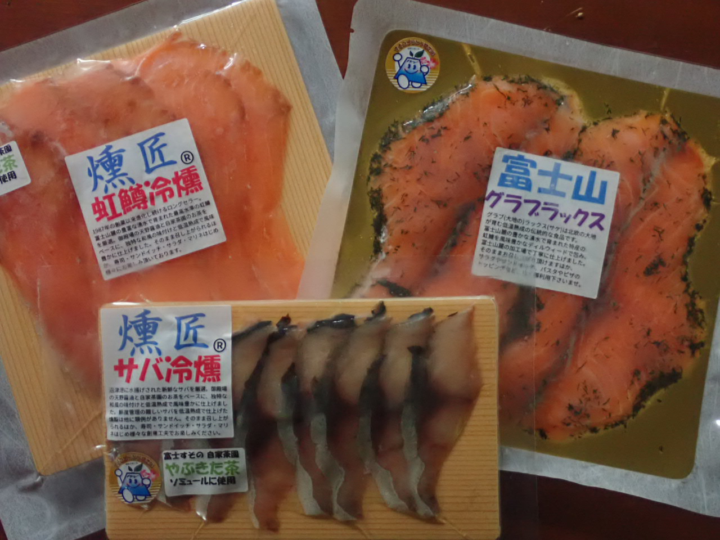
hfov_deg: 38.9
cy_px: 270
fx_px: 1019
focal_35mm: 49
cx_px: 360
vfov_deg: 29.7
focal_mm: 8.99
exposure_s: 1/20
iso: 1600
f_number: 3.2
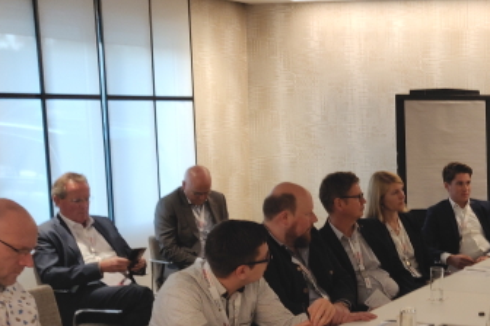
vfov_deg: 21.7
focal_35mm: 62
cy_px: 249
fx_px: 844
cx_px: 497
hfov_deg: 30.0
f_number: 1.7
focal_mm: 4.25
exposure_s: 1/33
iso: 250
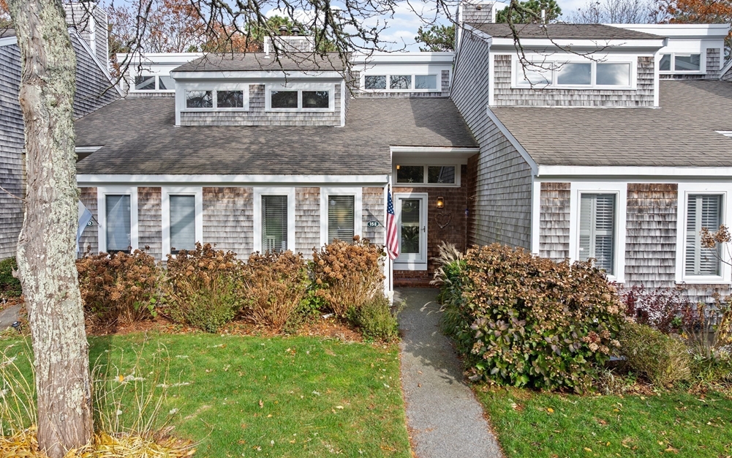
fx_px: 519
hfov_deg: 70.4
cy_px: 232
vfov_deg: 47.6
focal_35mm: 26
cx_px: 363
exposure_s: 1/40
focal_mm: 12.29
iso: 100
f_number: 2.8
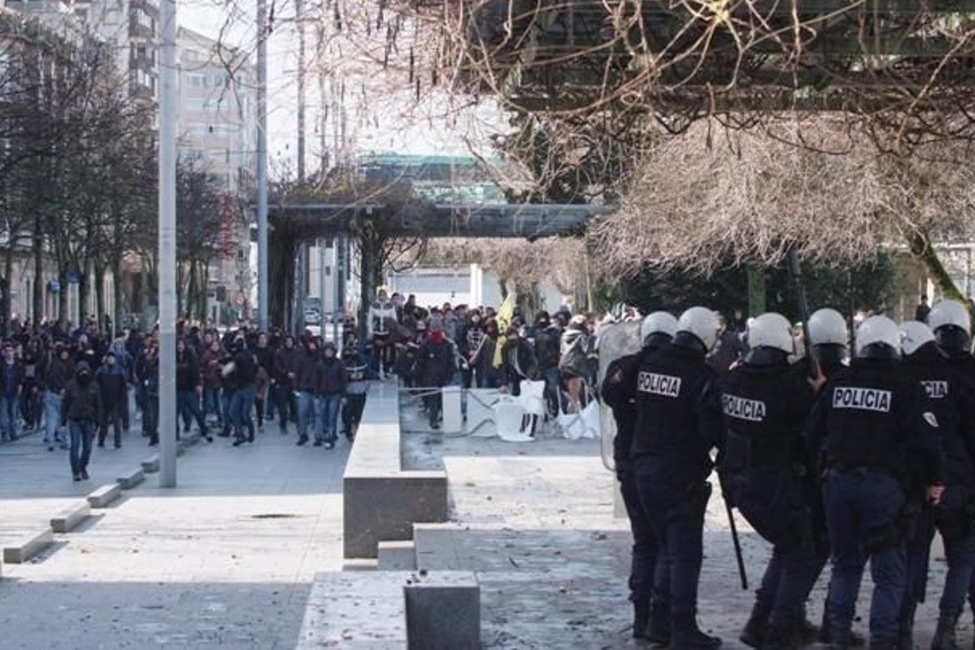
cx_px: 509
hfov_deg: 18.4
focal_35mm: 111
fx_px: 3007
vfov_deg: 12.3
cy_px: 307
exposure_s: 1/250
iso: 500
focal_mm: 70
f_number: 6.3
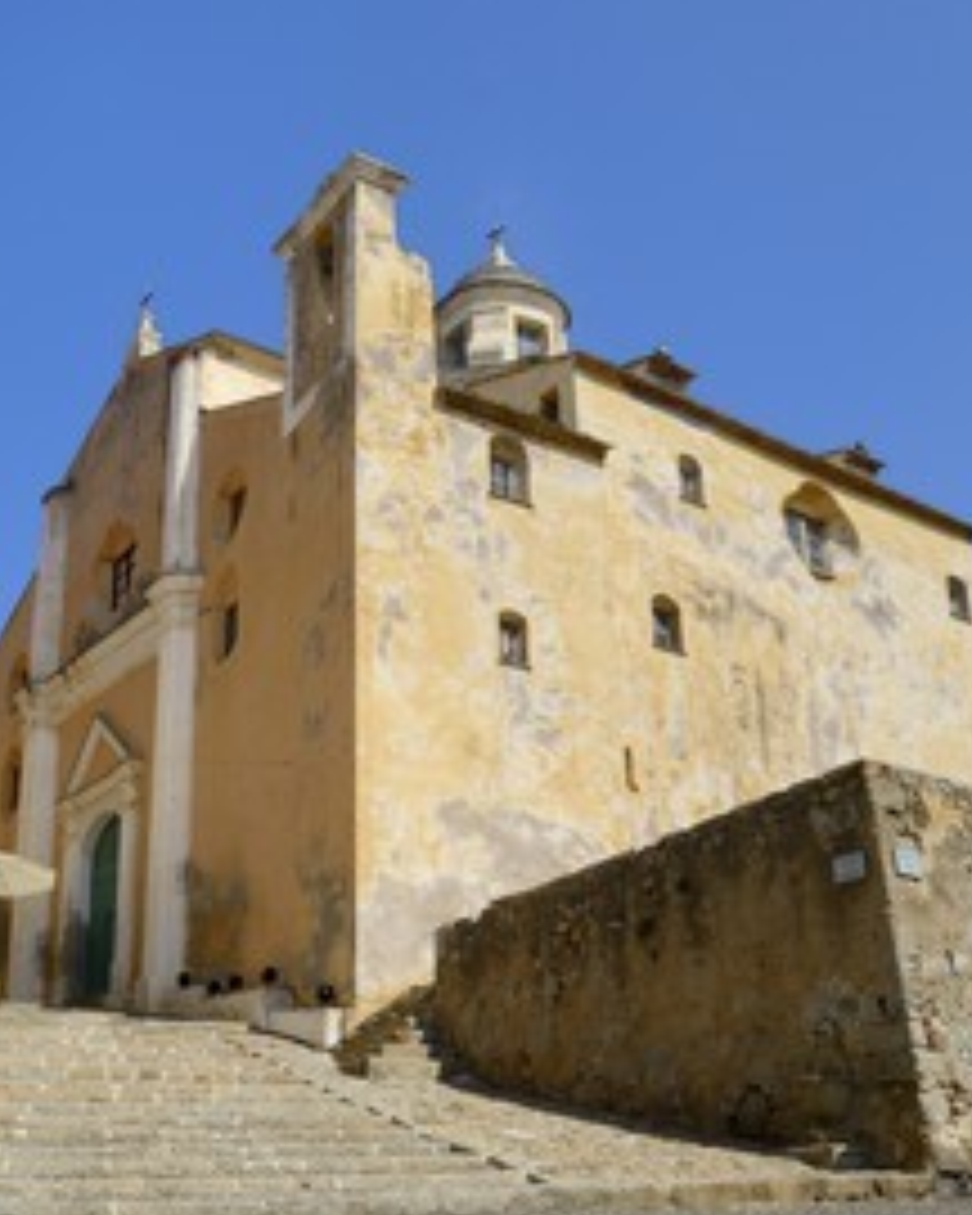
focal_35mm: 35
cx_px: 292
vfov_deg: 51.5
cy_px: 598
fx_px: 1259
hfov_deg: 41.4
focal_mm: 24
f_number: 18
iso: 200
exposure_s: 1/200
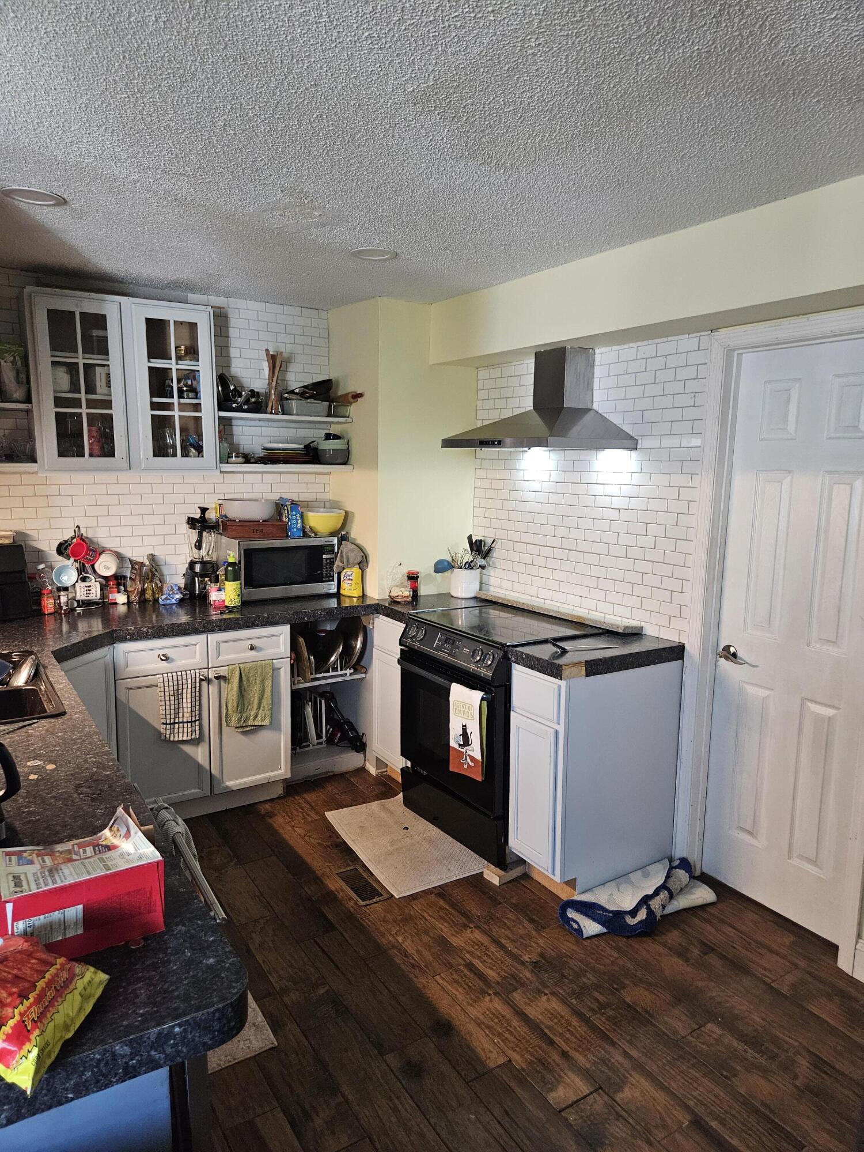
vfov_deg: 73.9
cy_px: 576
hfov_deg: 58.9
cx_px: 432
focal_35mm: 23
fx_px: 765
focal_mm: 5.4
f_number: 1.8
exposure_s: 1/120
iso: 1000
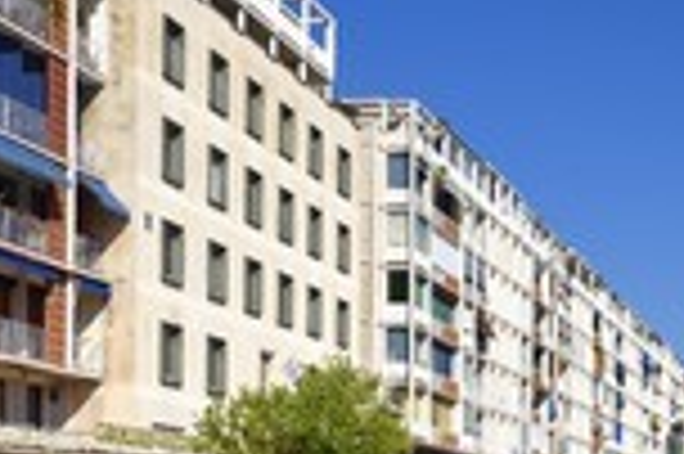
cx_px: 698
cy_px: 535
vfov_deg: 15.8
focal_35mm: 83
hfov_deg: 23.4
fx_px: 1575
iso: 200
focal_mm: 30
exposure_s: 1/250
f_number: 16
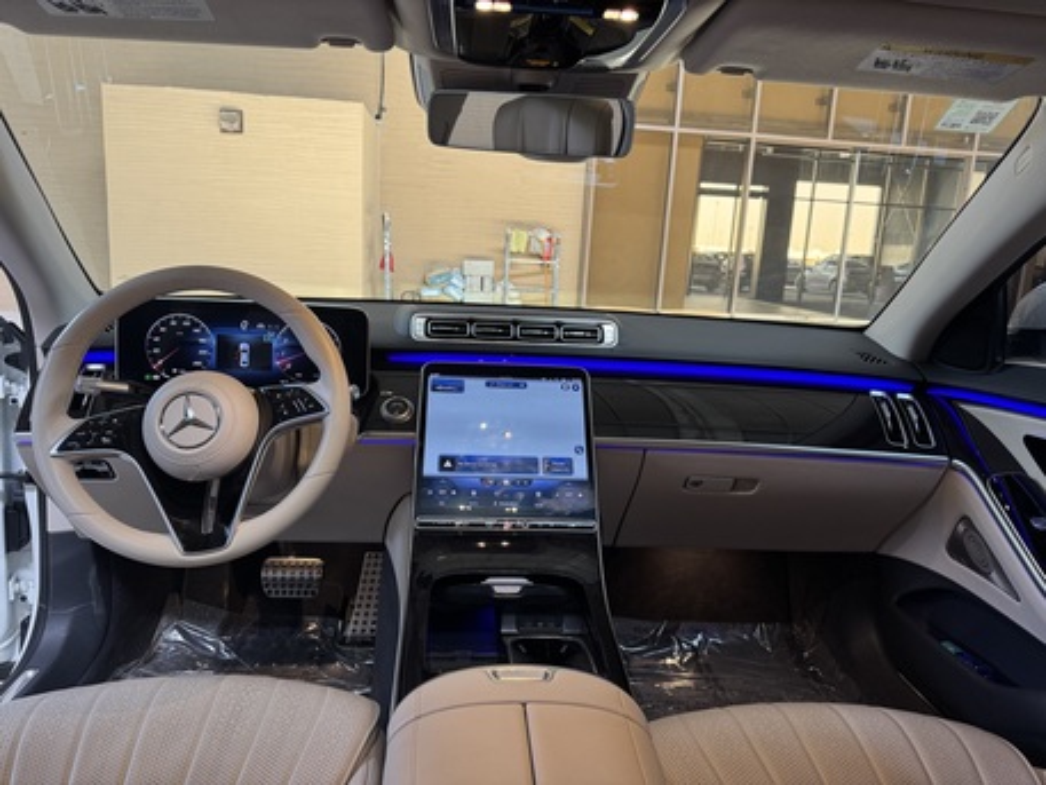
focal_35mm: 24
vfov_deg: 56.8
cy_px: 392
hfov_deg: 71.6
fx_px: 725
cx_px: 523
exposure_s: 1/100
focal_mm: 6.76
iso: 160
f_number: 1.78
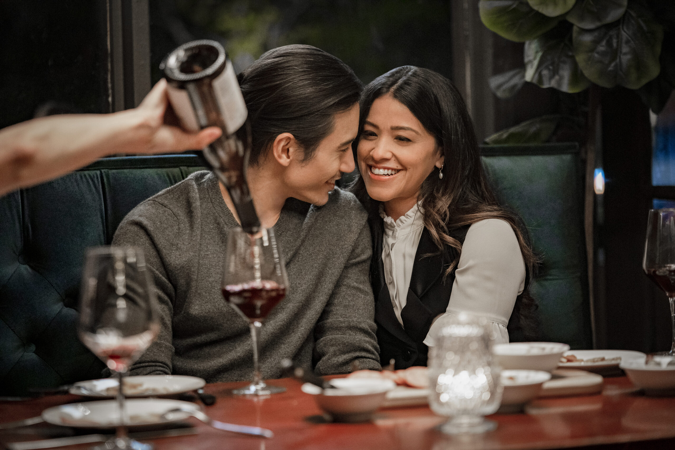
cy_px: 225
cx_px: 338
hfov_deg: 21.7
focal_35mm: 94
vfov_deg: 14.6
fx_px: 1762
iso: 4000
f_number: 2.8
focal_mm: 94
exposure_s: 1/125
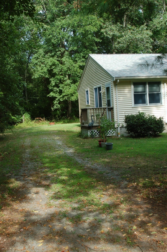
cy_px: 126
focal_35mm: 42
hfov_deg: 31.8
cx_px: 84
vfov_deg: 46.5
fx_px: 293
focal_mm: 28
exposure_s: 1/250
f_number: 8
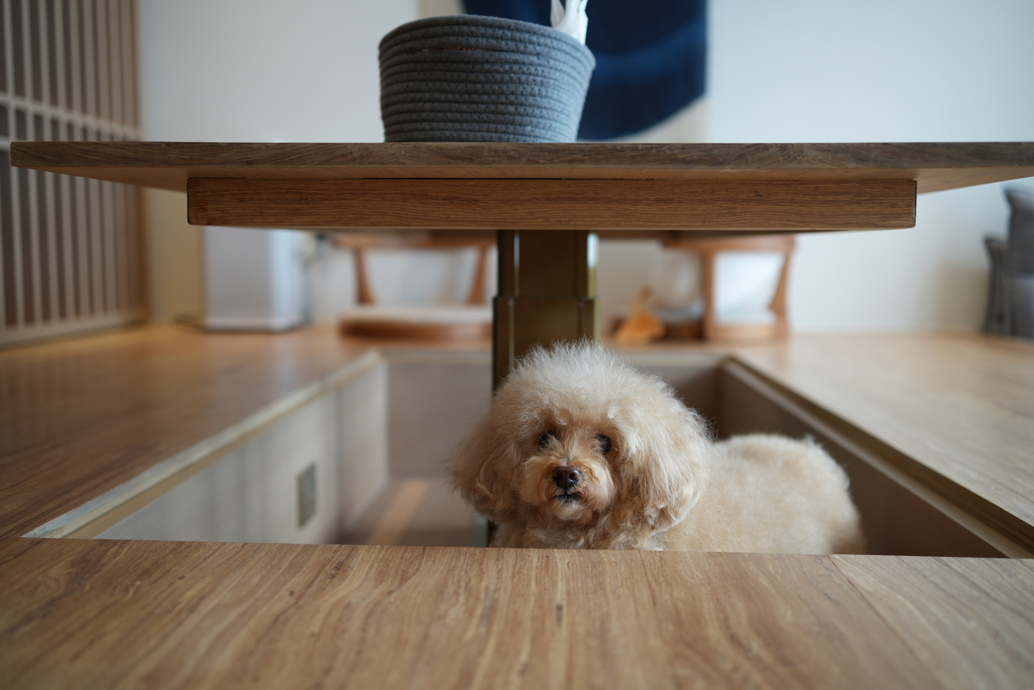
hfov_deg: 54.4
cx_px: 517
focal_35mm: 35
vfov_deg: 37.9
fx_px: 1005
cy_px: 345
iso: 100
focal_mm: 35
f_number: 2.2
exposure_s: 1/60
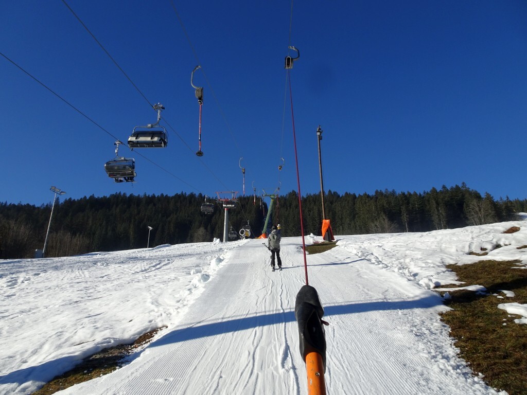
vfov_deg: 56.8
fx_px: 365
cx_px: 264
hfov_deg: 71.6
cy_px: 198
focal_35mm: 24
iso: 80
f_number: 3.5
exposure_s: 1/1250
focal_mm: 4.1
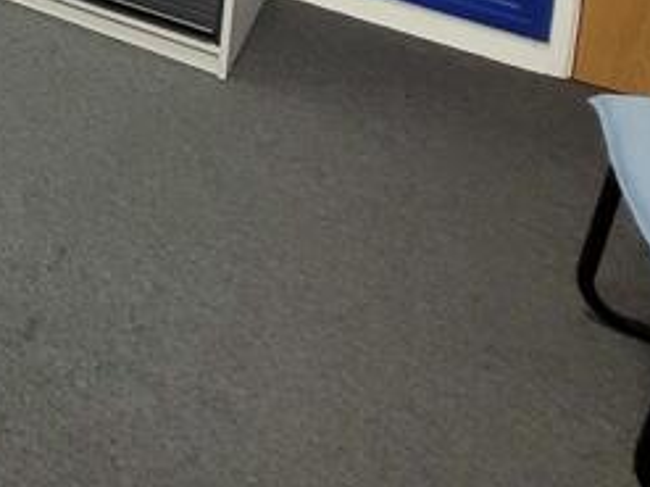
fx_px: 1013
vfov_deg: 19.1
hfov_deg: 25.0
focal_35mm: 54
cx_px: -374
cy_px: -434
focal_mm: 1.74
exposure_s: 1/50
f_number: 2.2
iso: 200
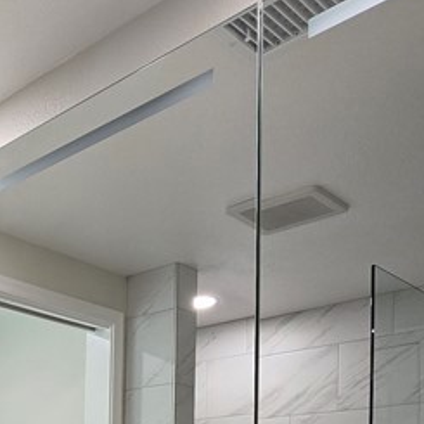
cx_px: -140
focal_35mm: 48
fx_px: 665
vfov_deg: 30.0
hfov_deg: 28.4
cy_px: 512
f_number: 2.2
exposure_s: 1/60
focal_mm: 2.2
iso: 80
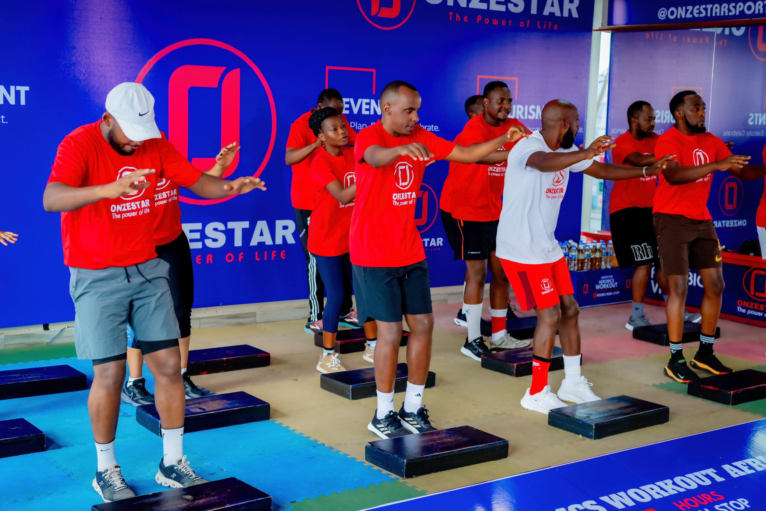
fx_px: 1064
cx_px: 383
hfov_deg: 39.6
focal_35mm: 50
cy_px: 256
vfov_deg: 27.0
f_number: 3.5
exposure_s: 1/160
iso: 400
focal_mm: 50
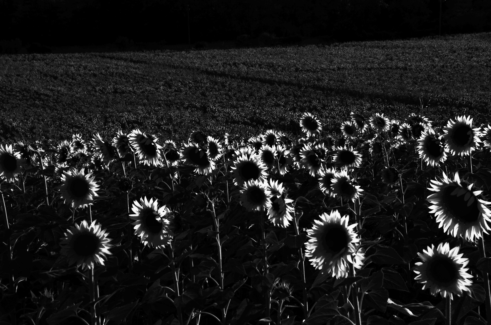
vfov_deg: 14.6
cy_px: 162
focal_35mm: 93
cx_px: 246
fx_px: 1266
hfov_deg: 22.0
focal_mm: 62
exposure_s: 1/500
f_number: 16
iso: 100
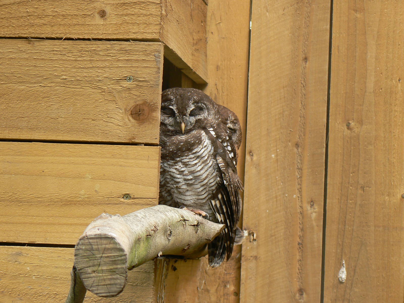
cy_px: 152
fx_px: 1517
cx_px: 202
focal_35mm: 130
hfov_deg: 15.2
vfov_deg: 11.4
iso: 100
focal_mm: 21.6
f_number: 4
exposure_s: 1/100
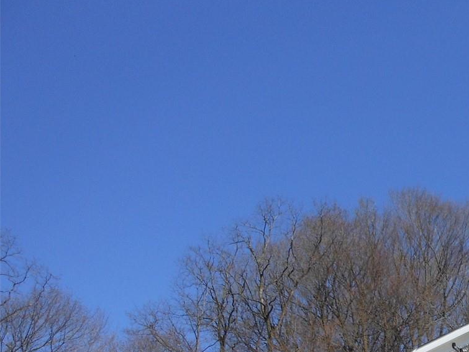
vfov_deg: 18.2
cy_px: 445
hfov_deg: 22.5
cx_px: 635
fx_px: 1030
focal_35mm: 76
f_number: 3.7
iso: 80
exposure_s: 1/800
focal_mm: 5
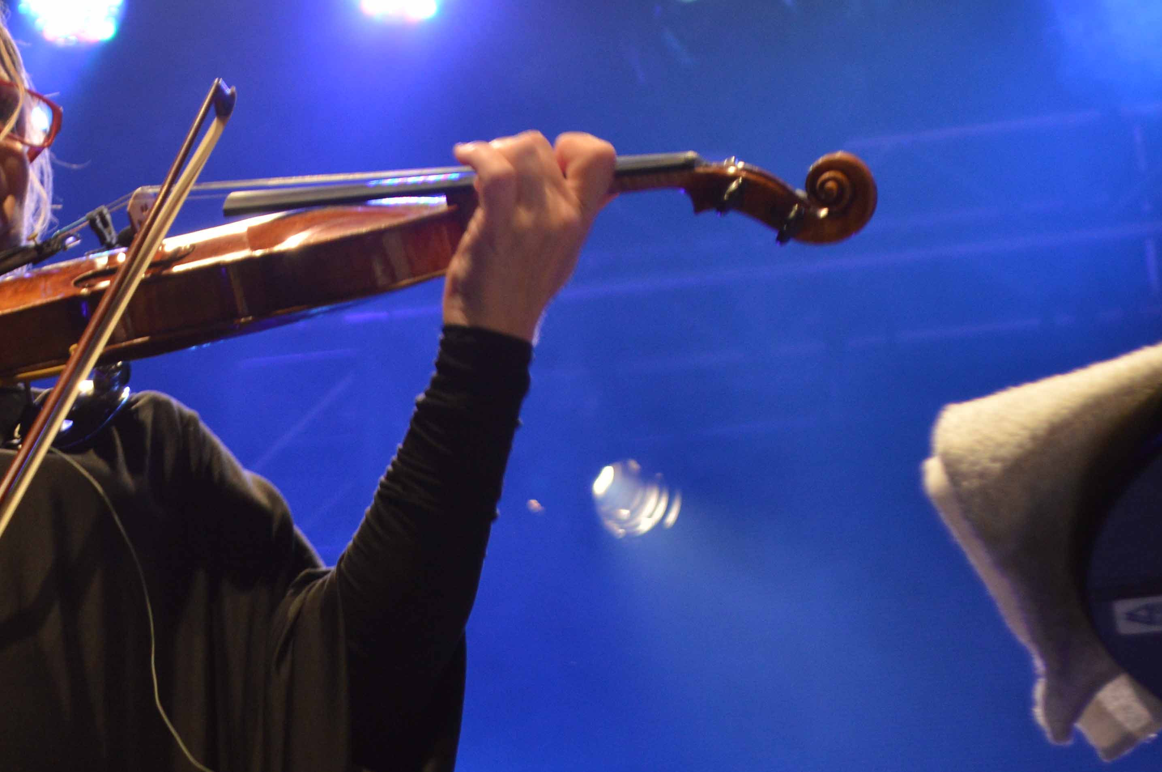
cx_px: 65
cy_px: 564
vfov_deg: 9.1
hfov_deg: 13.5
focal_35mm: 151
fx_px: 4869
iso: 400
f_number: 5.3
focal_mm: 48
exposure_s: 1/100
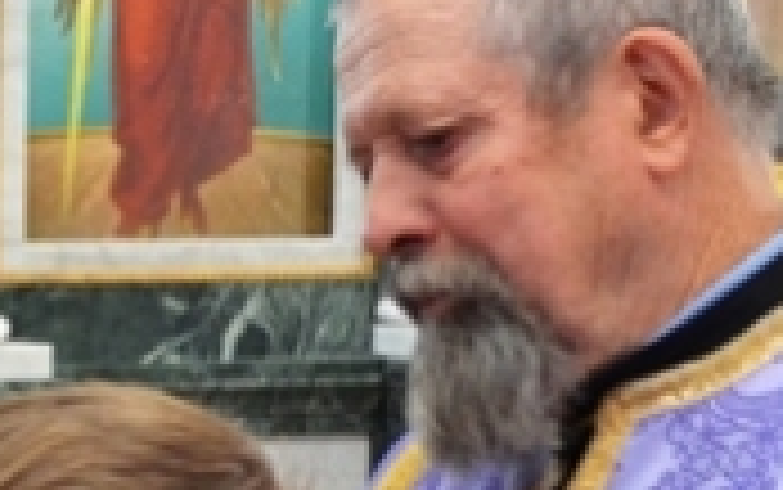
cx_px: -158
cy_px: 276
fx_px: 5103
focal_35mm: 239
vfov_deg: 5.5
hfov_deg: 8.7
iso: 800
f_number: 5
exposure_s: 1/50
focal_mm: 34
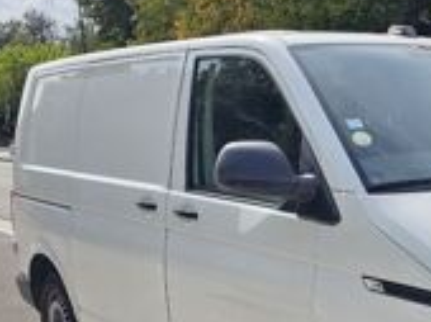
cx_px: 388
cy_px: 294
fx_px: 808
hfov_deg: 28.7
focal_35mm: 65
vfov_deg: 22.0
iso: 10
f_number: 1.7
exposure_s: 1/812
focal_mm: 6.3
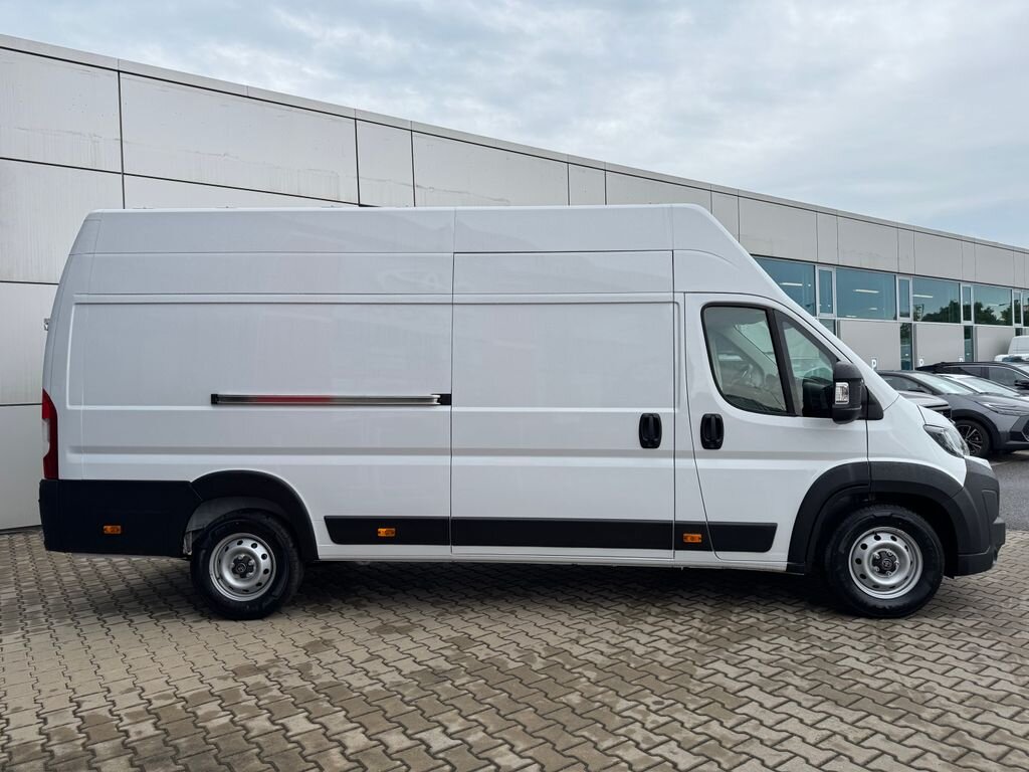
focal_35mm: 24
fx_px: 713
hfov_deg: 71.6
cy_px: 386
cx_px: 514
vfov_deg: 56.8
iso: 80
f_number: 1.78
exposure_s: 1/1285
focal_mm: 6.76
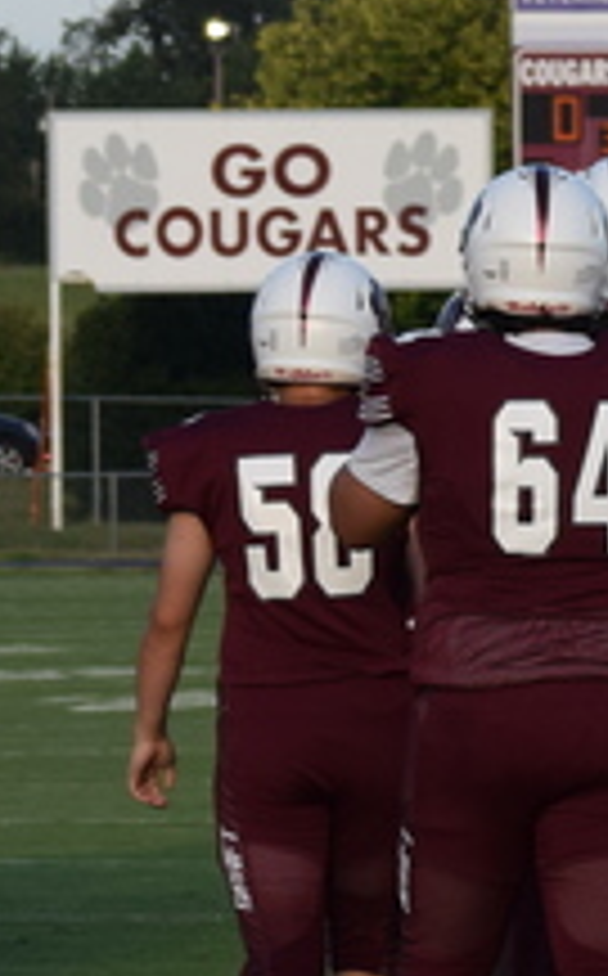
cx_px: 1644
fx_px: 10571
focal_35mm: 397
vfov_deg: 5.3
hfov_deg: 3.2
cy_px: 281
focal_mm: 55
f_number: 5
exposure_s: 1/1250
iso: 400
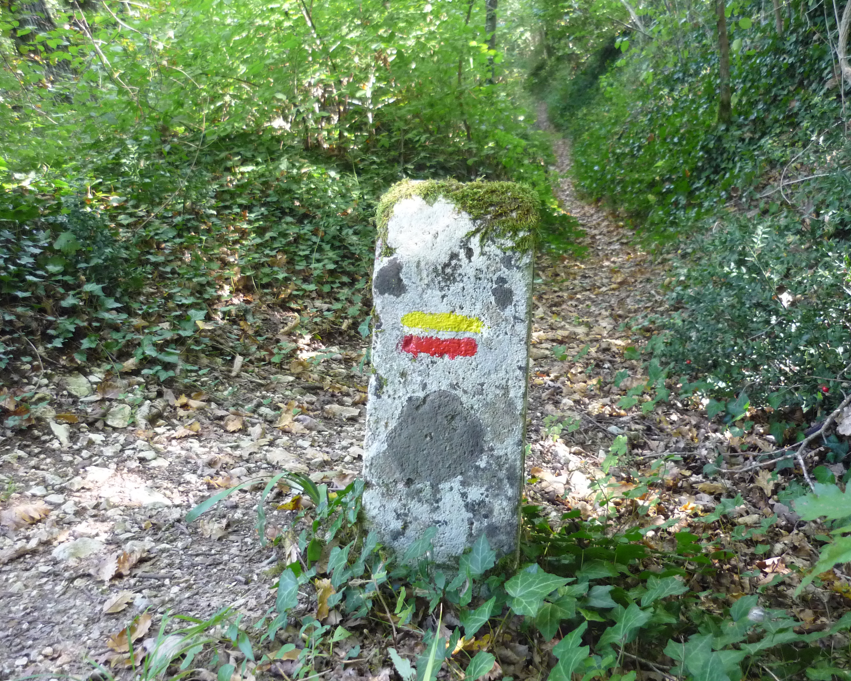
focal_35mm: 35
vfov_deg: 42.2
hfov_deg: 51.5
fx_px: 881
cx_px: 442
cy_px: 339
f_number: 2.8
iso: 400
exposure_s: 1/30
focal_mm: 5.5
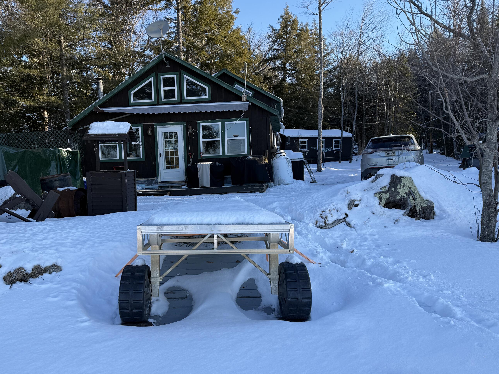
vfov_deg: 49.7
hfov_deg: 63.1
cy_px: 202
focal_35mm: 28
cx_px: 213
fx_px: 404
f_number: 1.78
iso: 80
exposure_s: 1/1292
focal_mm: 6.76
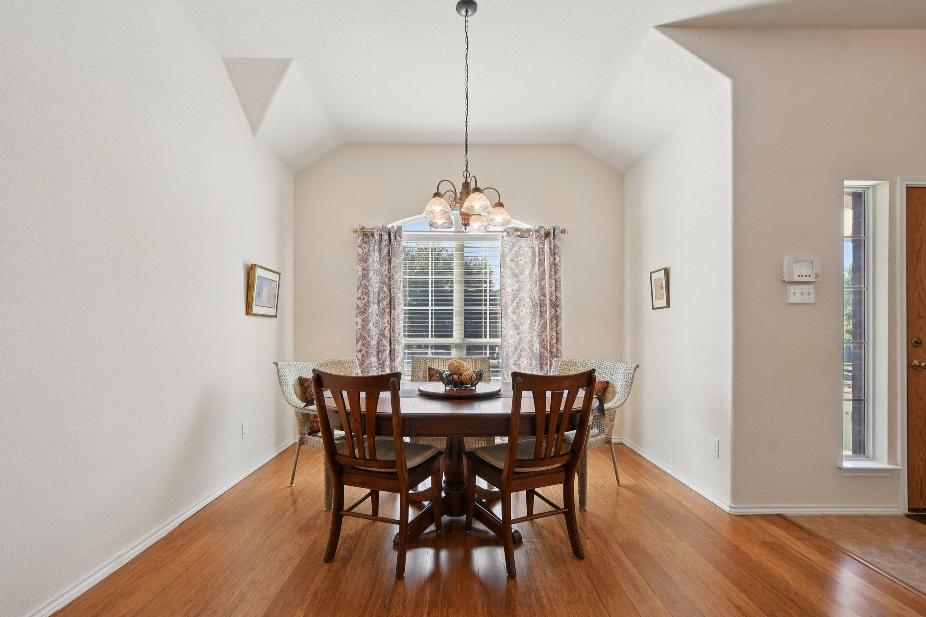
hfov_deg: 100.4
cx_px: 463
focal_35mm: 15
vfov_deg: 77.3
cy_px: 308
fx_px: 386
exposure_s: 1/100
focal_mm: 10
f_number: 7.1
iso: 400
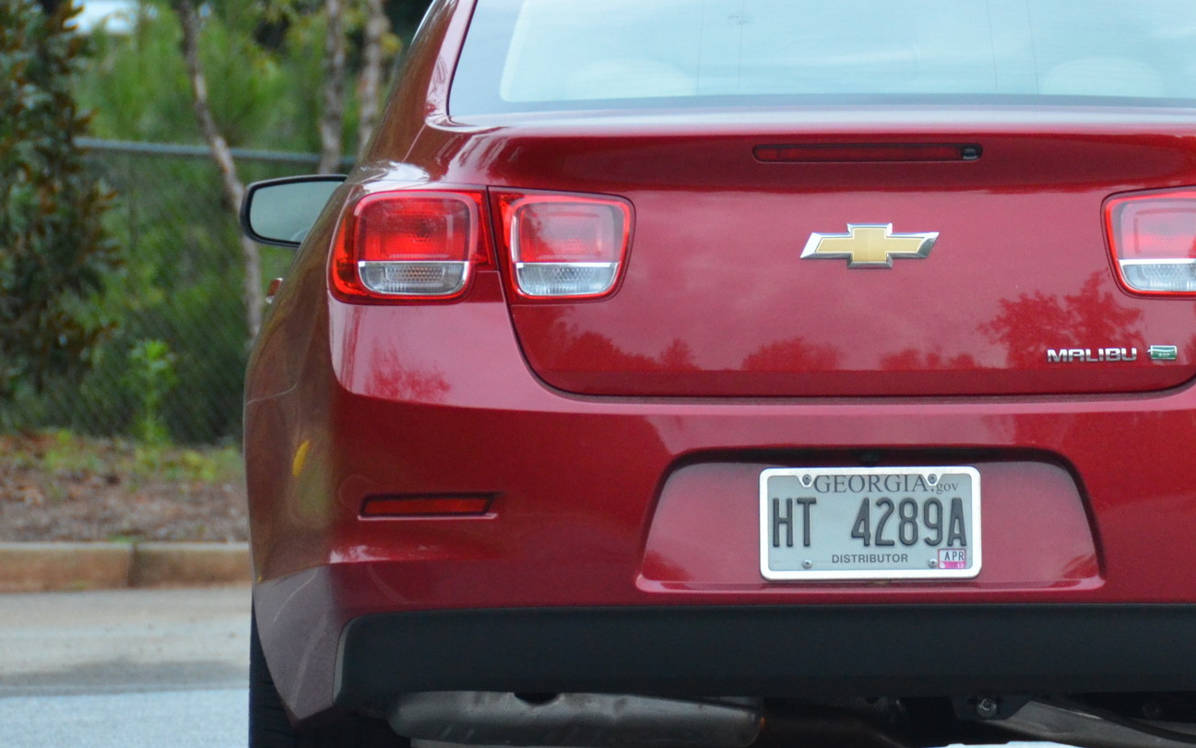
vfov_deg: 3.3
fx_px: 12941
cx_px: 886
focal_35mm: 397
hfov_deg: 5.3
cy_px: 255
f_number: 5.6
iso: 1600
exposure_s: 1/80
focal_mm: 135
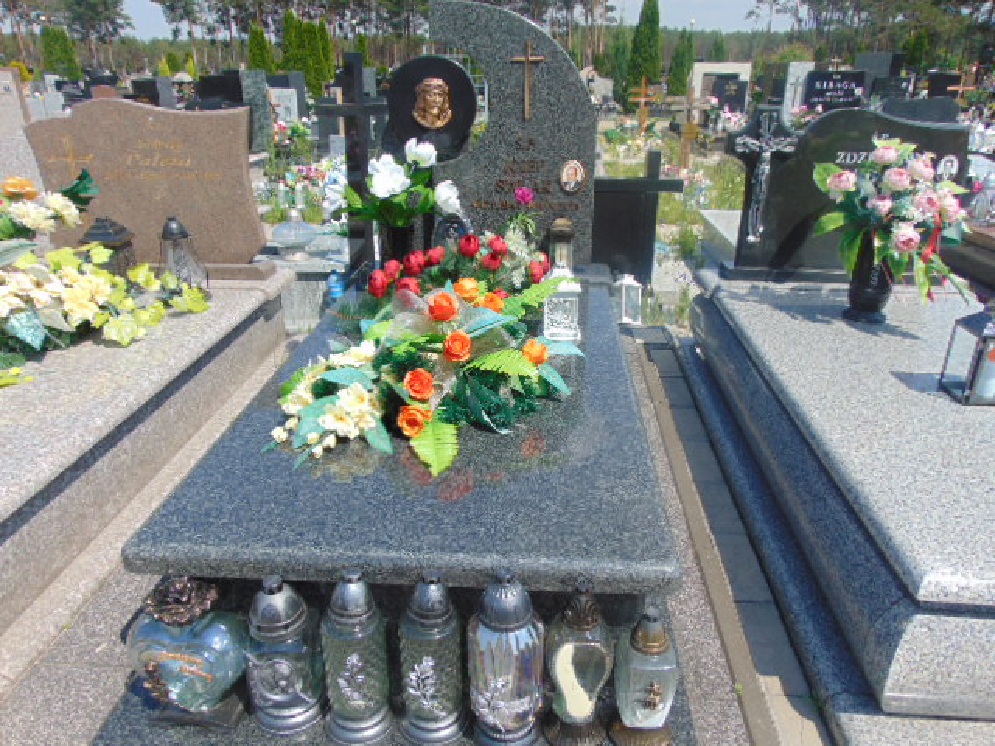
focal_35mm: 25
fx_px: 719
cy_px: 373
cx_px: 498
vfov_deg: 54.9
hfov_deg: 69.4
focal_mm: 4.5
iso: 80
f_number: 7.7
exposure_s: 1/250
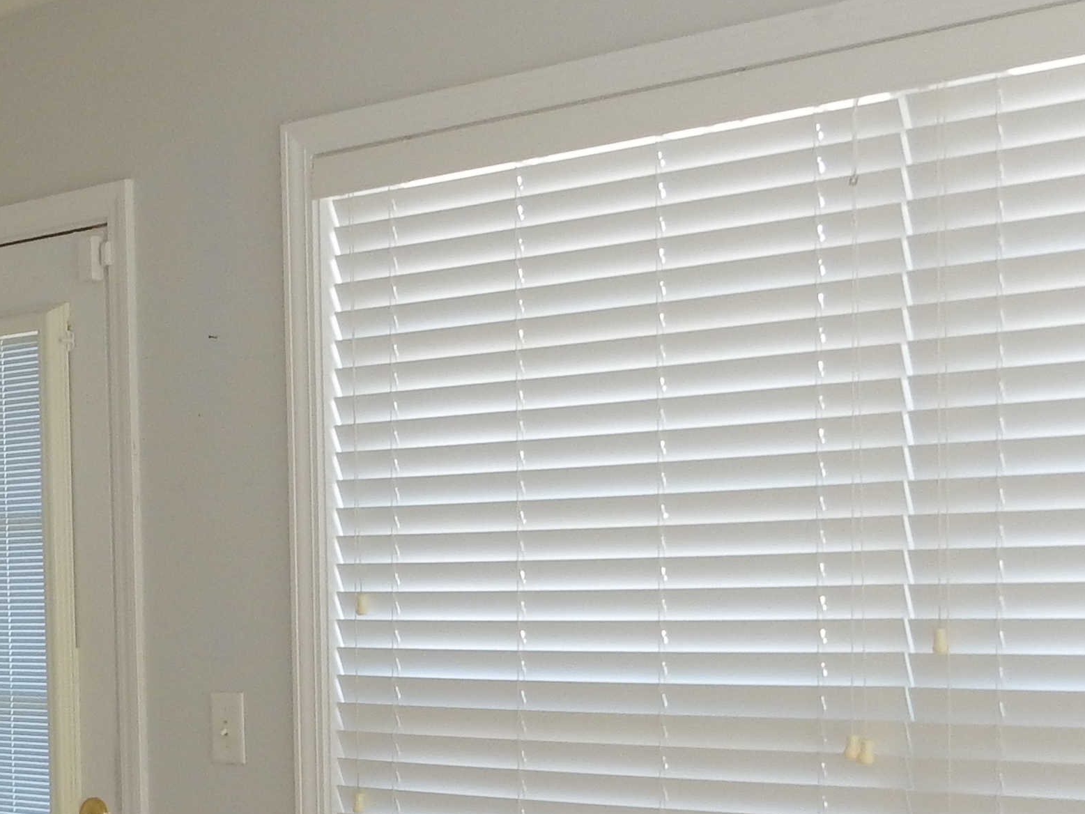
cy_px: 712
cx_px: -159
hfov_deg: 24.3
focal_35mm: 74
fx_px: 2320
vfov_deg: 19.6
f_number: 3.7
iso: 125
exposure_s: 1/50
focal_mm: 4.5
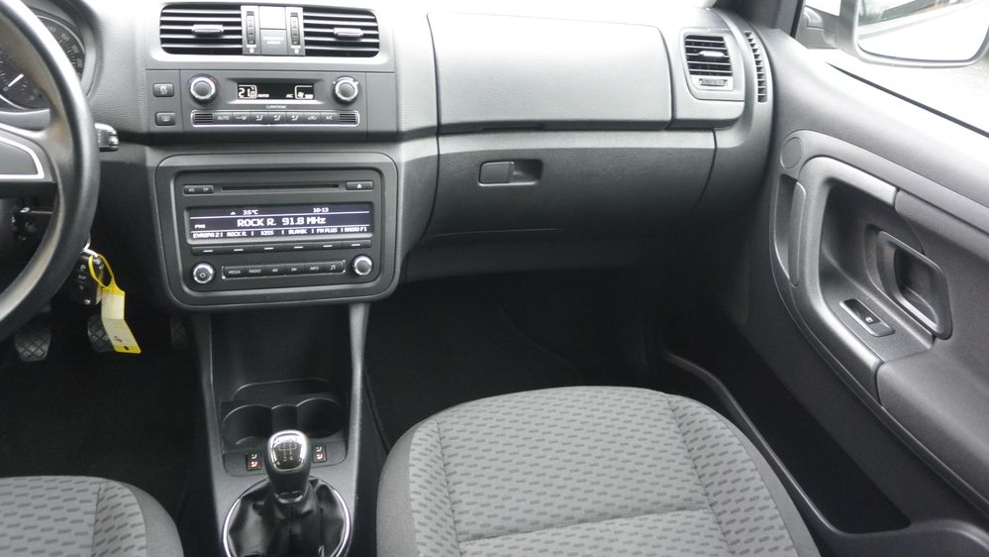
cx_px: 484
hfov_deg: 66.1
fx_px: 761
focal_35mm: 29
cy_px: 238
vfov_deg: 40.1
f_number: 3.5
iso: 800
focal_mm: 10
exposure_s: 1/40
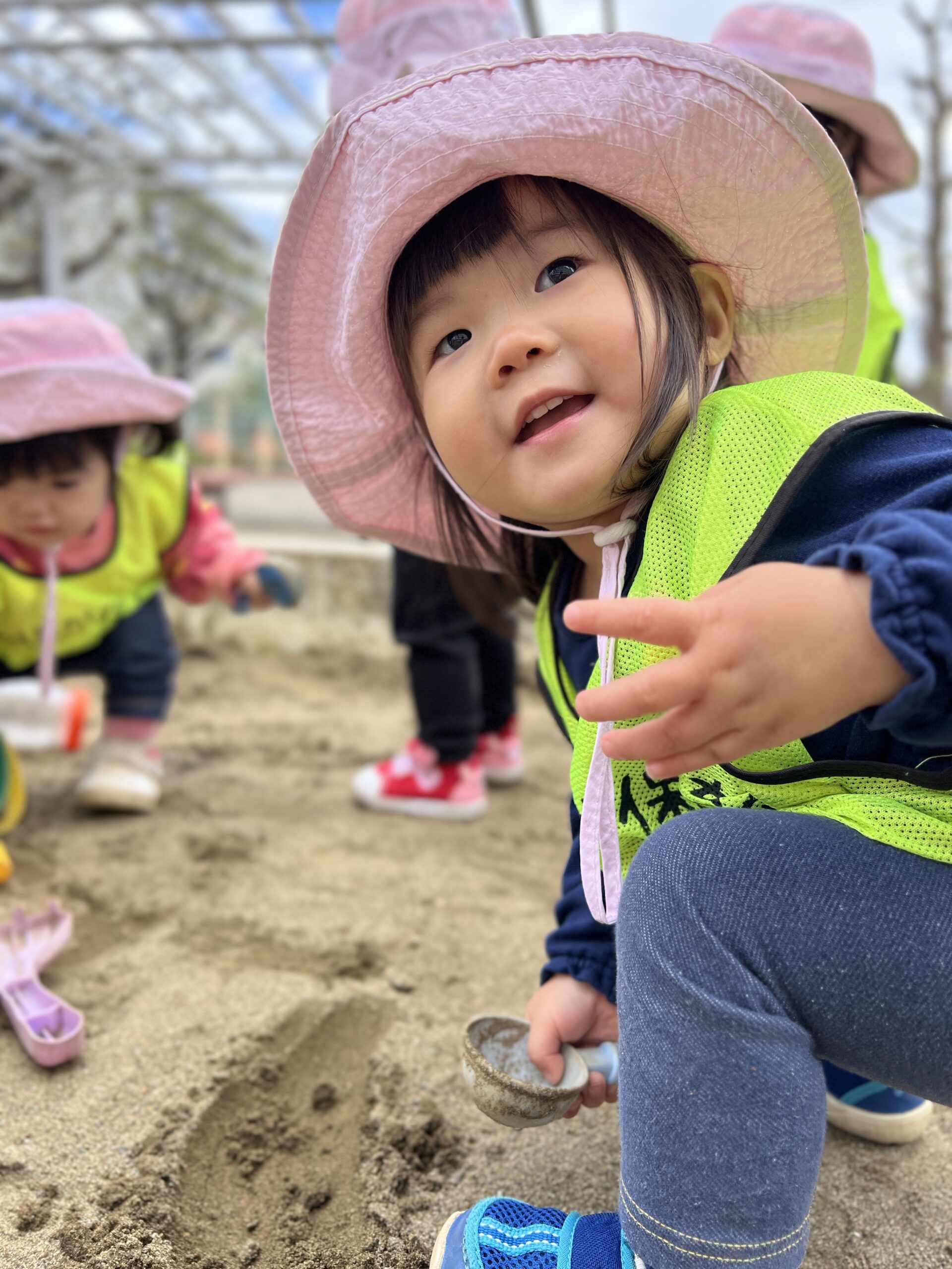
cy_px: 634
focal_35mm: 26
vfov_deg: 67.3
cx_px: 476
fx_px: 953
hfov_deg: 53.1
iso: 50
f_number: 1.5
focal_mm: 5.7
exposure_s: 1/700
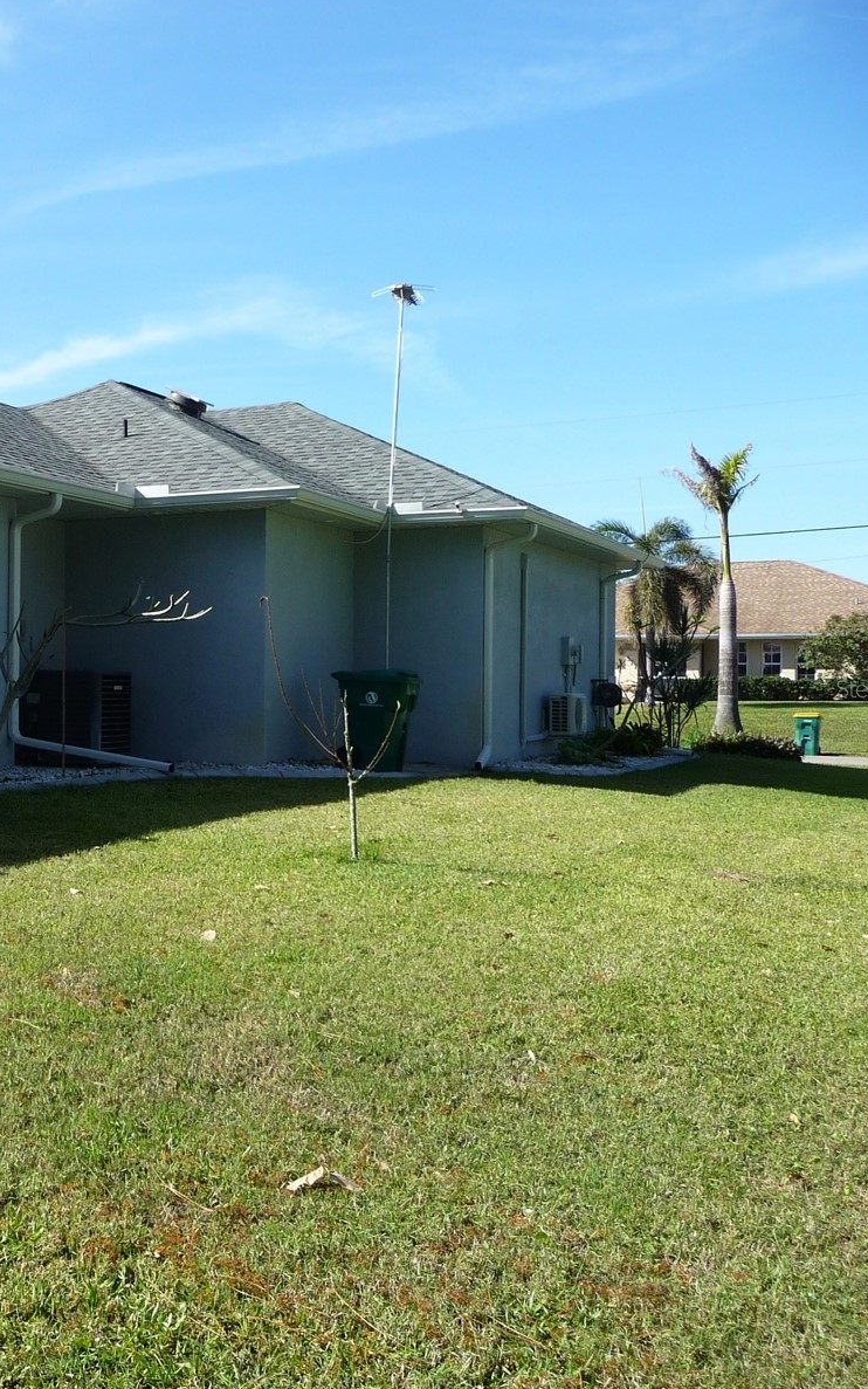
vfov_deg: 49.3
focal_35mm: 40
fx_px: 1514
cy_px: 688
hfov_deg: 29.9
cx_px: 11
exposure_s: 1/640
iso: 100
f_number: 3.3
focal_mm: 4.7
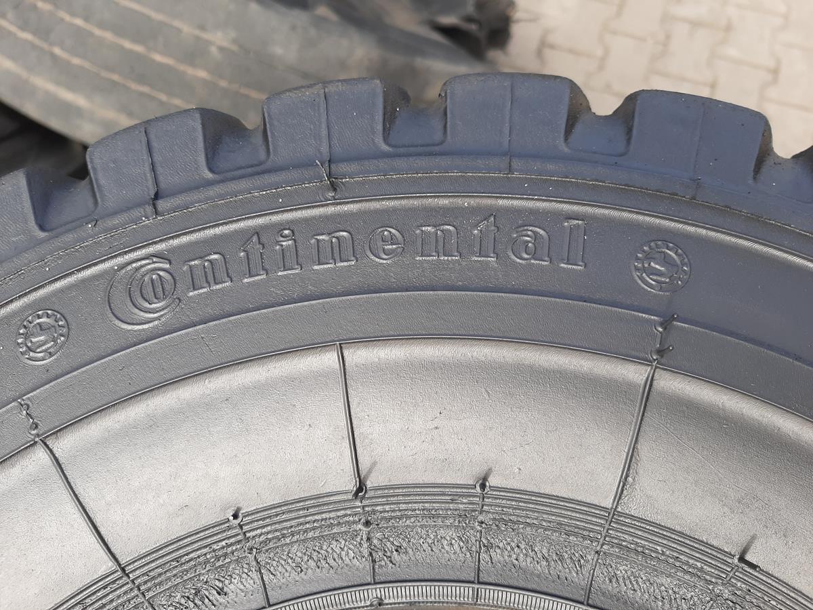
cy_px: 305
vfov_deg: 53.1
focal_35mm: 26
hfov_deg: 67.3
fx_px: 611
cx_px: 406
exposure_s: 1/561
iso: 40
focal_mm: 3.93
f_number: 1.7
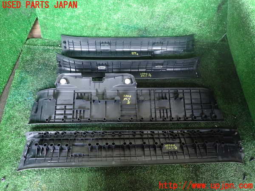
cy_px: 96
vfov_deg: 54.9
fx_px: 184
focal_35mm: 25
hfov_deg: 69.4
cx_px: 128
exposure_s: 1/20
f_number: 2
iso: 800
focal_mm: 4.5
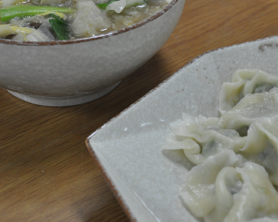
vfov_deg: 19.2
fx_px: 658
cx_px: 168
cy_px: 92
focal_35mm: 80
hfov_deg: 23.8
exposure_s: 1/90
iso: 1000
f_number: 4.8
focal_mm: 32
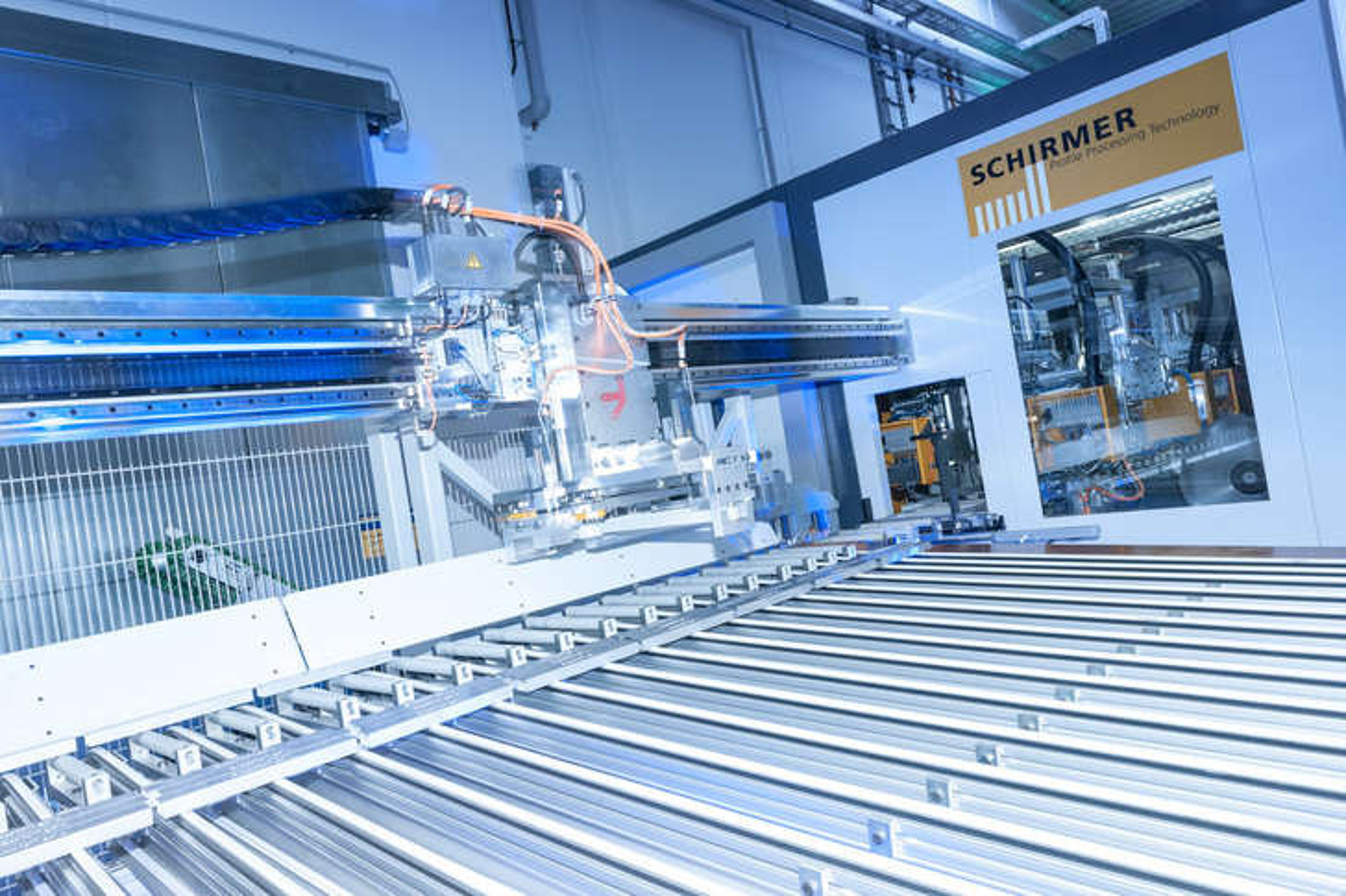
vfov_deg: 53.1
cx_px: 673
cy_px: 448
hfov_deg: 73.8
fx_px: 897
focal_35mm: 24
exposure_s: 1/30
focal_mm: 24
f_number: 8
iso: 1000
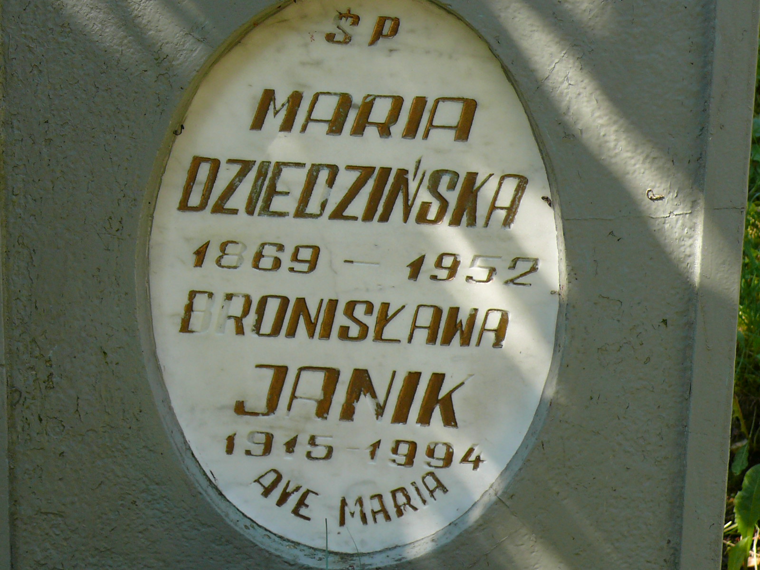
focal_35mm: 119
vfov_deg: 12.5
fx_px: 2613
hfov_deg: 16.6
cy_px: 285
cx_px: 380
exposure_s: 1/125
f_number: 3.6
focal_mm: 14.7
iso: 100
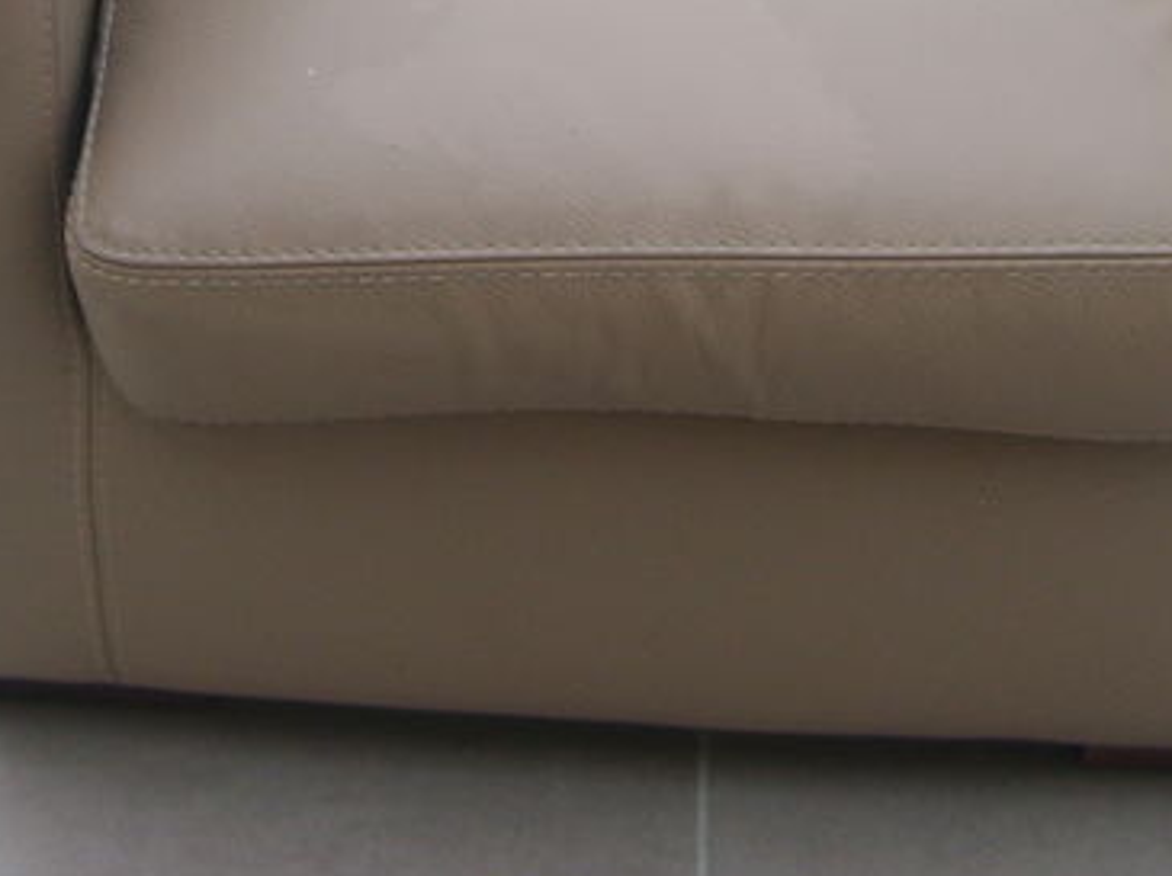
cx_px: 347
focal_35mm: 96
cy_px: -244
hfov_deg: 20.4
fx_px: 3247
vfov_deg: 14.7
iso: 50
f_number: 2.8
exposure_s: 1/30
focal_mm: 5.8
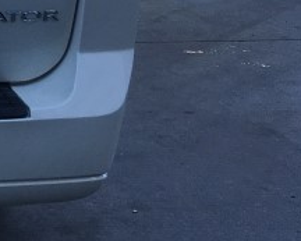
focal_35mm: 134
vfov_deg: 11.1
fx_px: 1194
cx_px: -361
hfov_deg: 12.2
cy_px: -113
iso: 25
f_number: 2.2
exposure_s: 1/499
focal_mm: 4.15
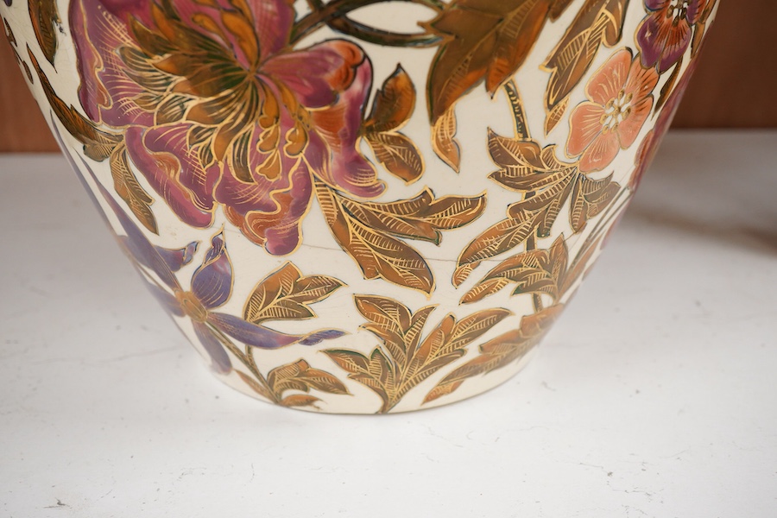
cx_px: 388
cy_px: 259
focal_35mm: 45
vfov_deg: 29.9
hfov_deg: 43.6
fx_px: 971
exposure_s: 1/125
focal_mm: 30
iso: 1250
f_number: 8
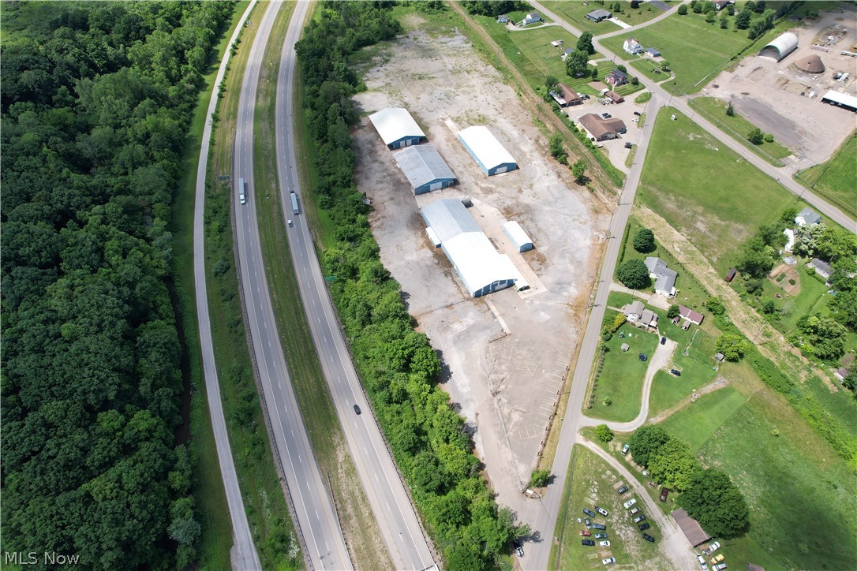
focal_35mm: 22
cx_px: 428
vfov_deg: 57.2
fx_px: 524
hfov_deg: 78.6
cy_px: 286
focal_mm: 8.38
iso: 110
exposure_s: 1/1600
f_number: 2.8
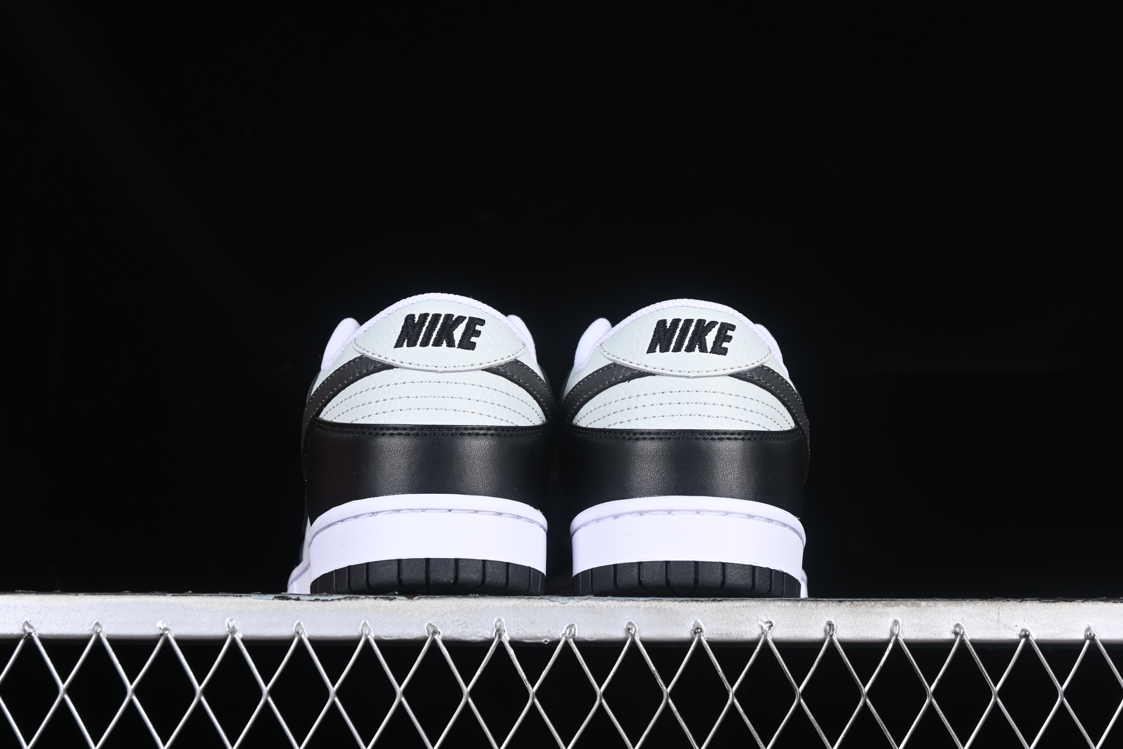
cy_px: 374
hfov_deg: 27.0
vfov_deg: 18.2
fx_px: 2339
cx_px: 562
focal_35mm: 75
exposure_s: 1/80
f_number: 7.1
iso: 160
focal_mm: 50
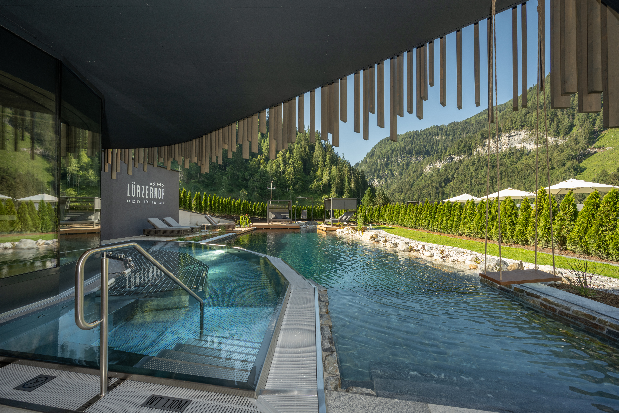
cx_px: 310
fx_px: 241
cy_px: 206
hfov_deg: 104.3
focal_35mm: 14
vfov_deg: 81.2
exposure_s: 1/125
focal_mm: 14
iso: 100
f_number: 8
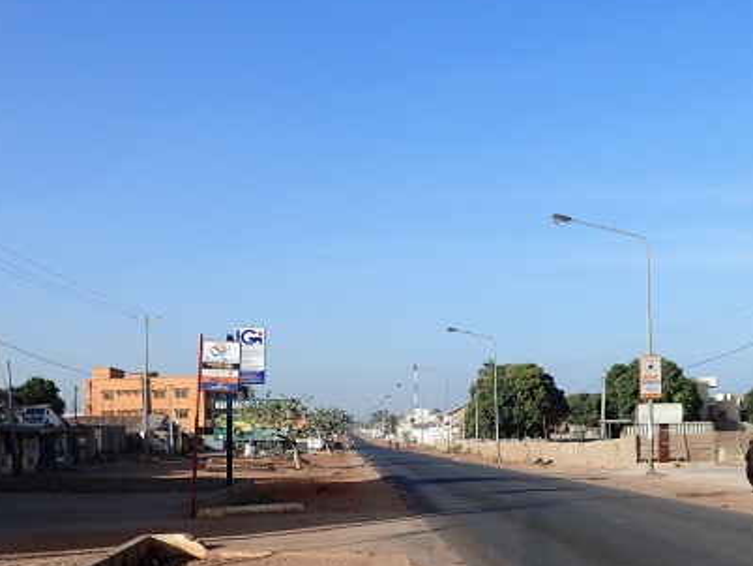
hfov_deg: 41.2
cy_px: 449
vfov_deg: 30.8
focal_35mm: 46
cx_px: 410
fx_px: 1001
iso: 100
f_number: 8
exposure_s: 1/250
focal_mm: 4.5
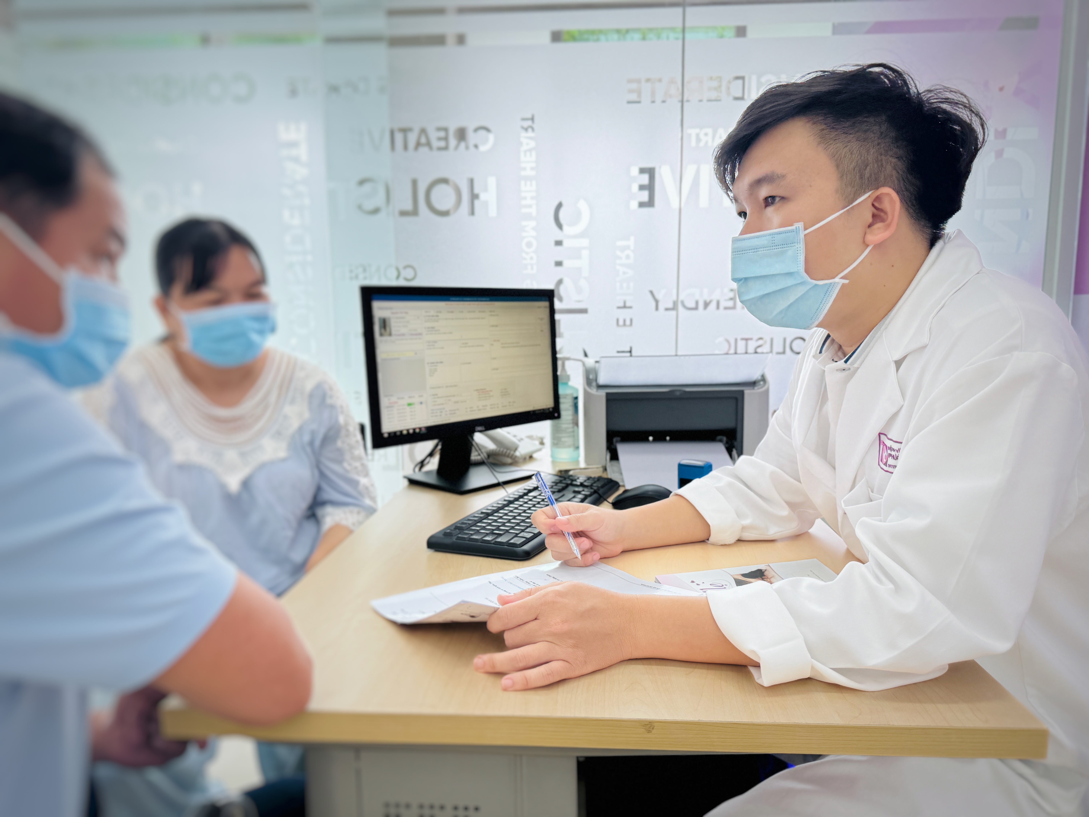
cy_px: 408
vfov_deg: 56.8
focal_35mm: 24
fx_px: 755
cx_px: 544
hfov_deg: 71.6
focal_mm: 6.76
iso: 80
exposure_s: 1/141
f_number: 1.78
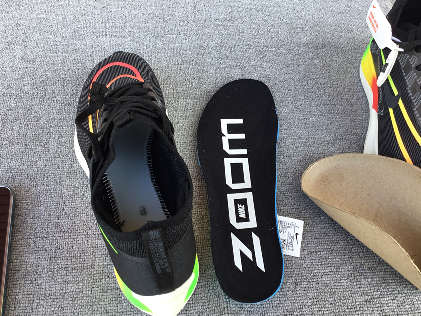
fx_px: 401
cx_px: 206
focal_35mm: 33
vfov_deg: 42.9
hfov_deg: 55.3
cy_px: 166
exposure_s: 1/50
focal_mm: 3.3
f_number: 2.4
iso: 25
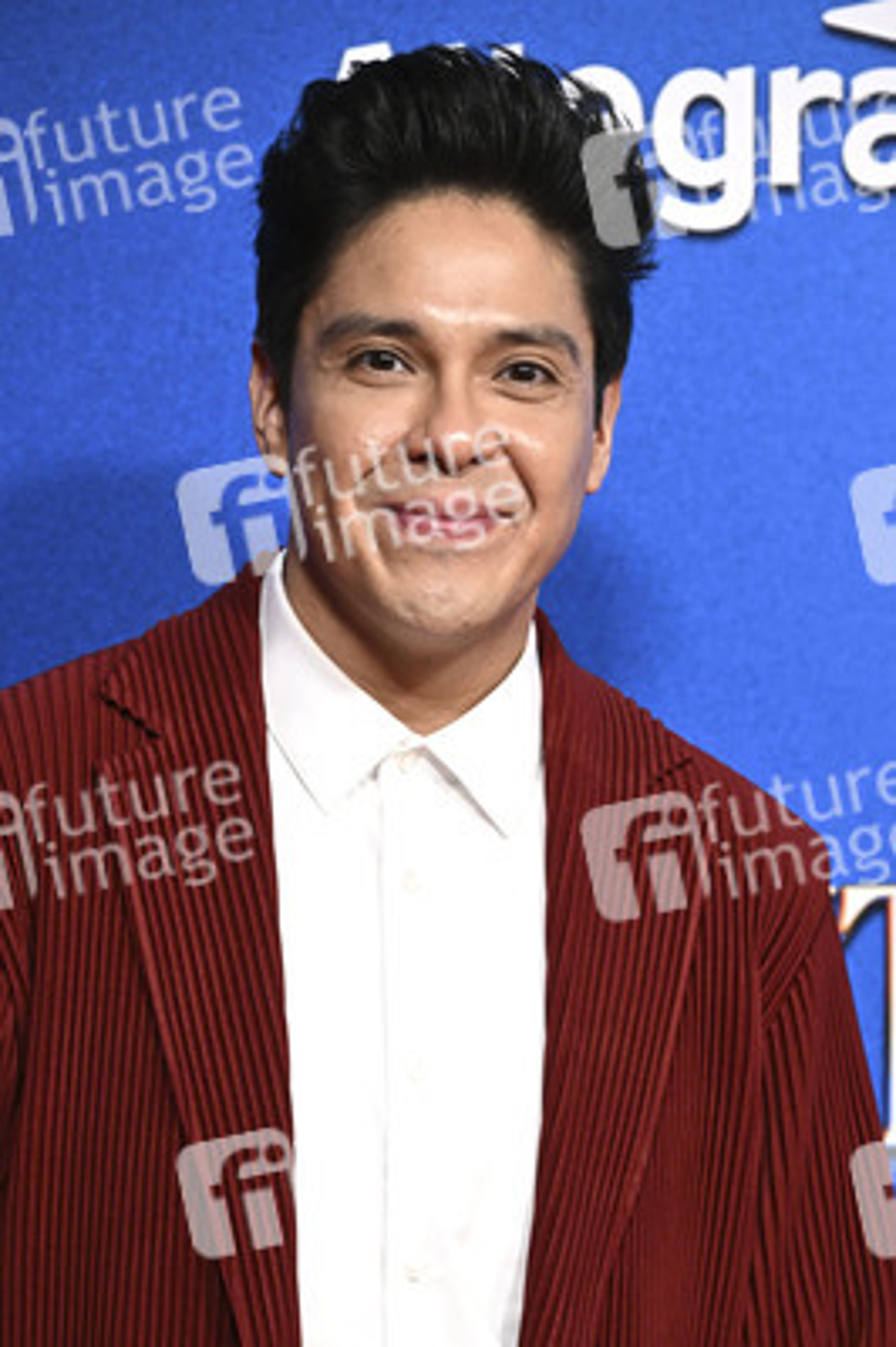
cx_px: 448
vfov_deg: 18.6
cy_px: 674
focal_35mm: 110
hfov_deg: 12.4
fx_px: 4113
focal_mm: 110
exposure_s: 1/250
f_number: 4.5
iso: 3200
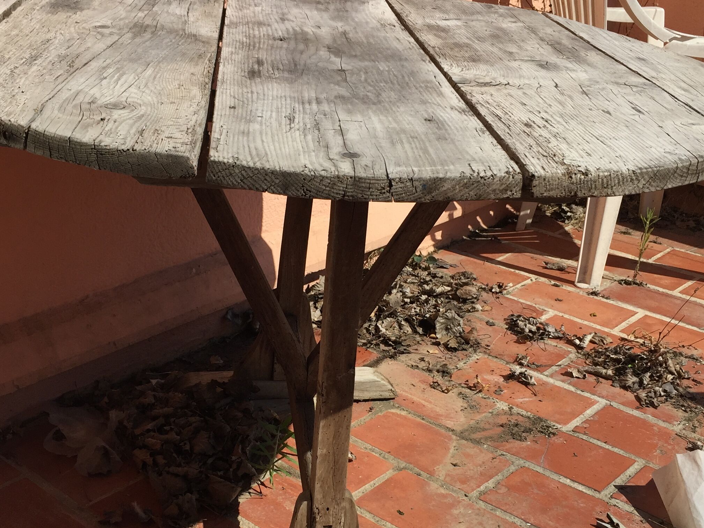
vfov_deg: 30.8
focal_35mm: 47
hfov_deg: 40.4
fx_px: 956
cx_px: 332
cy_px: 324
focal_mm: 4.15
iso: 32
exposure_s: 1/3049
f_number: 2.2
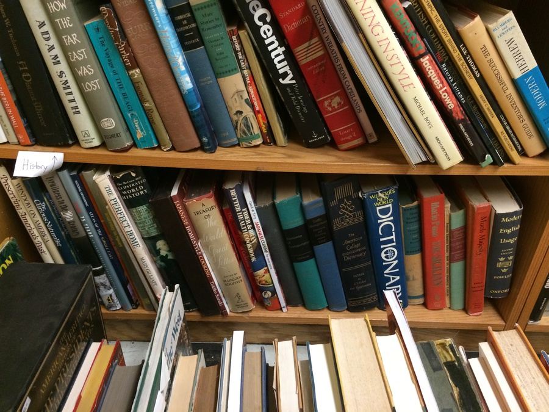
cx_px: 274
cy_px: 206
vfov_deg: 46.8
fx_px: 476
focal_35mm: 30
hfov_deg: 60.0
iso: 320
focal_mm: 4.12
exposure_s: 1/20
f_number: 2.2
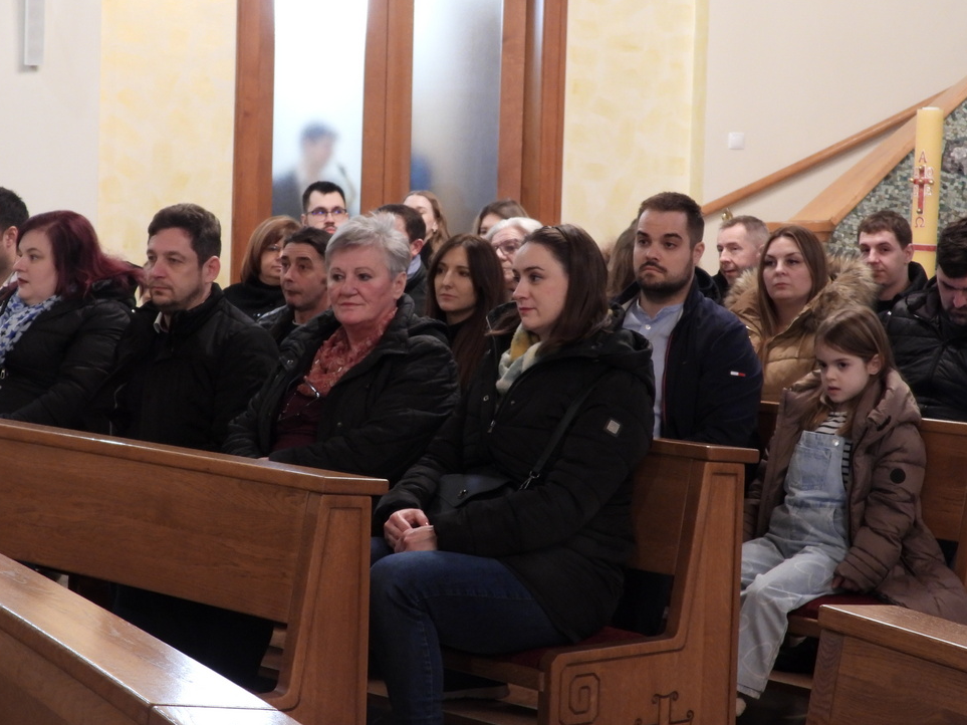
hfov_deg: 24.1
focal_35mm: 81
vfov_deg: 18.2
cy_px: 334
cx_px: 431
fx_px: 2262
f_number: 3.5
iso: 400
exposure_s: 1/20
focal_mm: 11.7
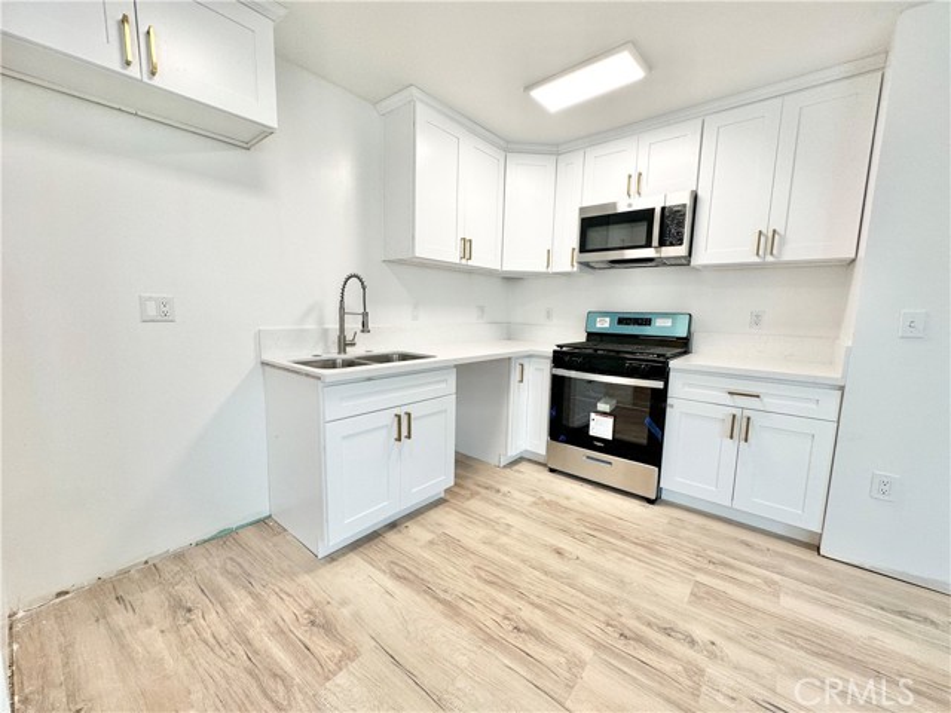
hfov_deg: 102.1
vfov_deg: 85.7
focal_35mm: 14
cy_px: 356
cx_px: 476
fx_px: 385
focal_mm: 2.22
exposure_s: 1/120
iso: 125
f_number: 2.2
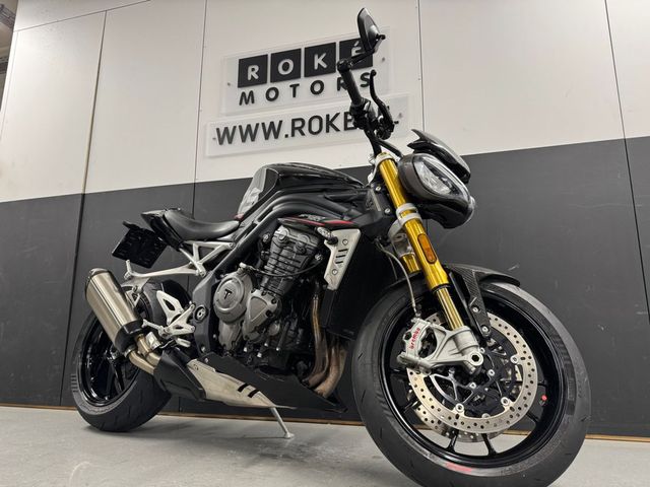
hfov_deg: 71.6
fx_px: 451
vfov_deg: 56.8
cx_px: 325
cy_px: 244
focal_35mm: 24
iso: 200
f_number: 1.78
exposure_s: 1/100
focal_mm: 6.76
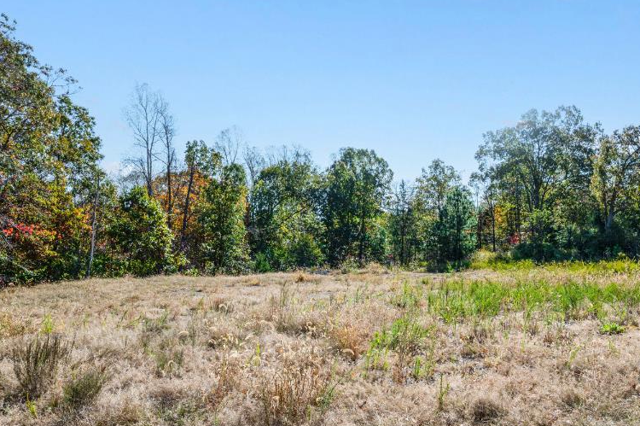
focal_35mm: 28
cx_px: 377
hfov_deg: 65.0
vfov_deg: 46.2
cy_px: 245
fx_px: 497
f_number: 8
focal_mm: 14
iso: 100
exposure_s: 1/200
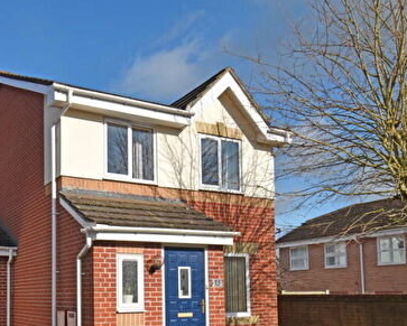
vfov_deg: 37.9
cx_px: 130
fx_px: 458
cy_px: 255
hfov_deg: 47.0
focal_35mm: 38
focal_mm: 14
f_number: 9
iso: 100
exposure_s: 1/320
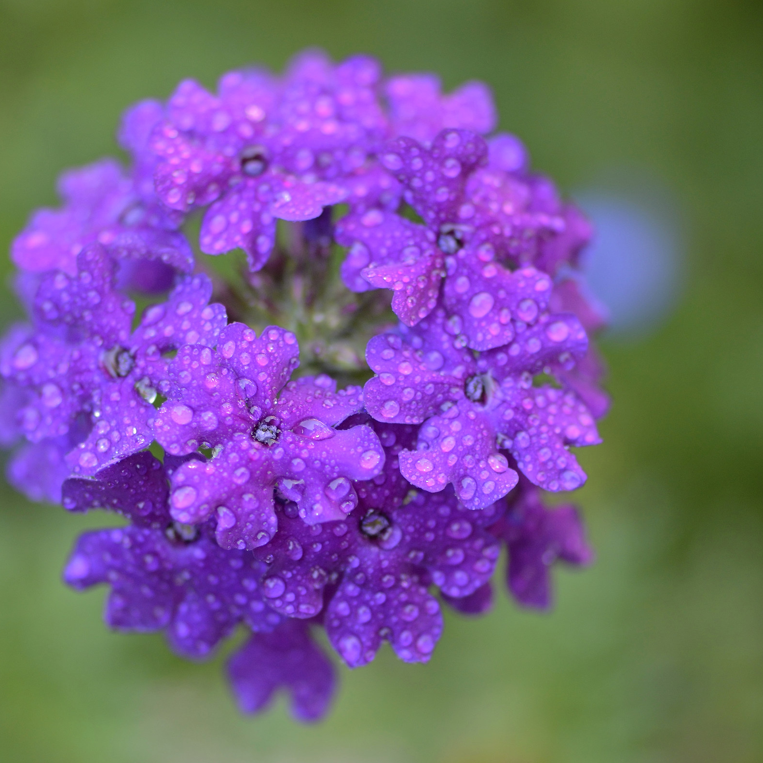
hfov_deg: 8.6
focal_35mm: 203
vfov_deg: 8.6
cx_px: 279
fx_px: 5053
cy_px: 382
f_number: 3.2
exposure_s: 1/160
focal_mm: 105
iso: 400
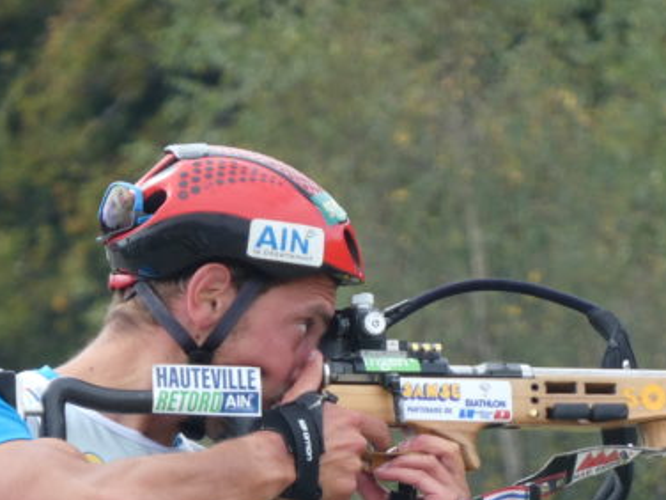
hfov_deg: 1.5
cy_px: 537
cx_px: 388
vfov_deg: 1.1
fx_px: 25781
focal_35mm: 1340
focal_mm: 111.5
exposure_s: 1/125
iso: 80
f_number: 5.6
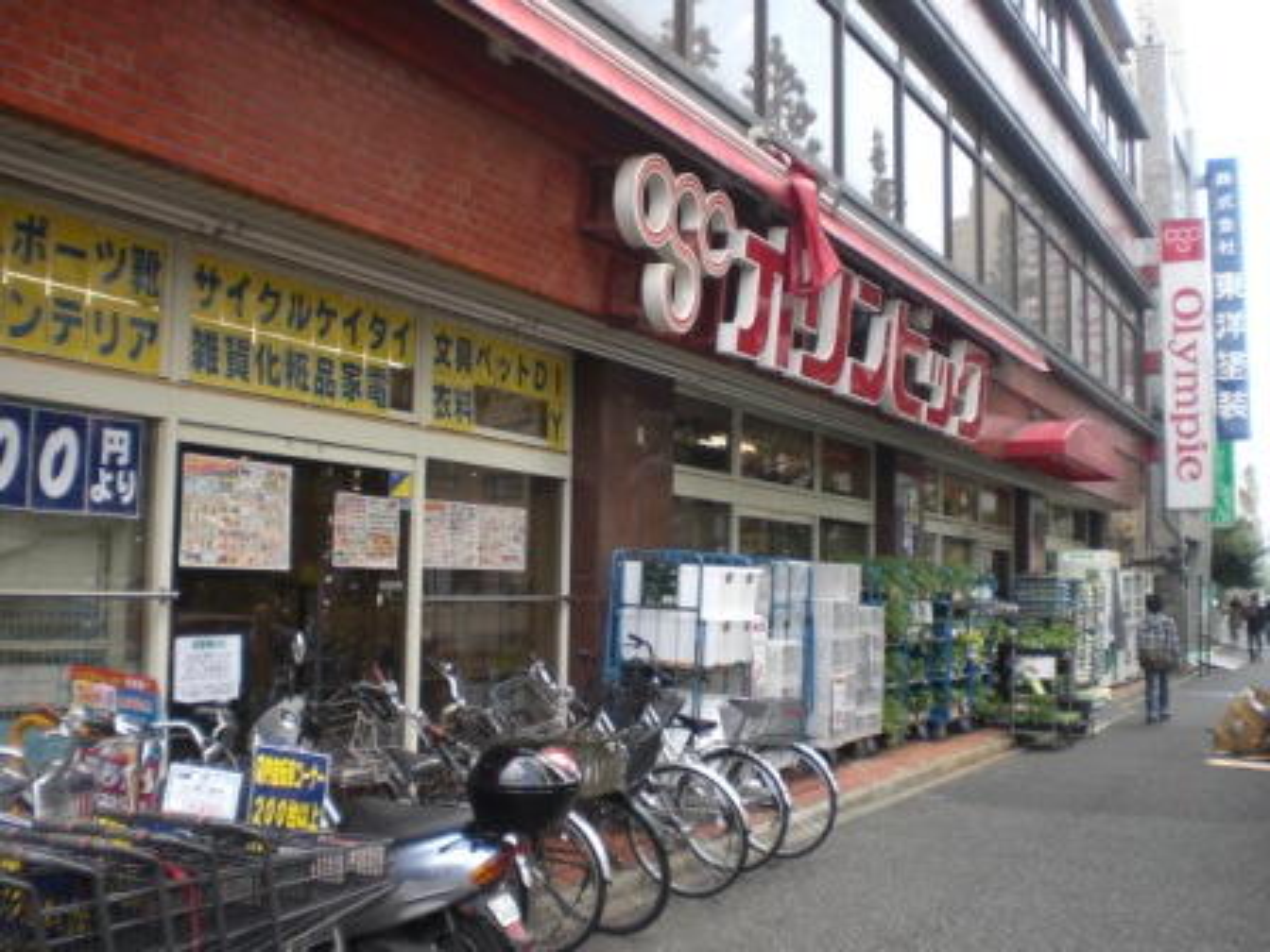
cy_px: 476
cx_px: 635
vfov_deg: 37.7
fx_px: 1394
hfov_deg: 49.0
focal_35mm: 38
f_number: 3.1
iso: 50
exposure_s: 1/80
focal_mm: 6.3
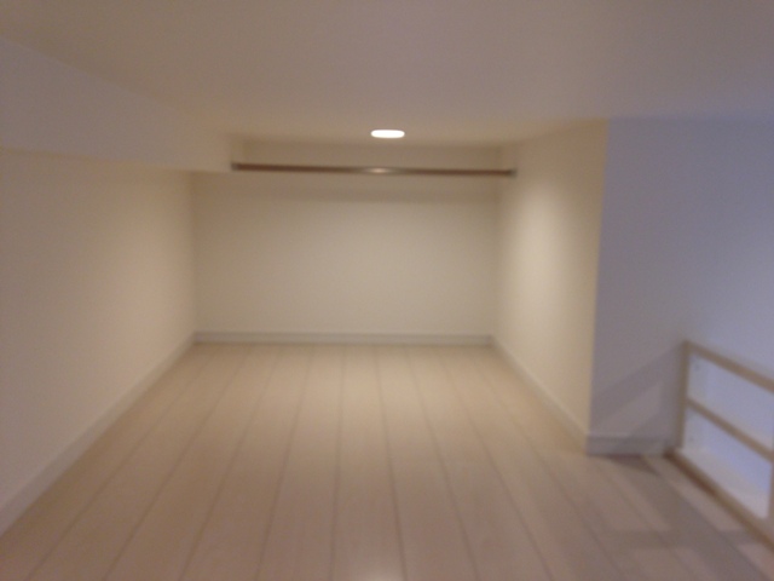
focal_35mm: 33
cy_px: 290
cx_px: 387
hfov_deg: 55.4
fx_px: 738
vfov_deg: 42.9
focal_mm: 4.12
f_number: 2.4
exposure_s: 1/24
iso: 50
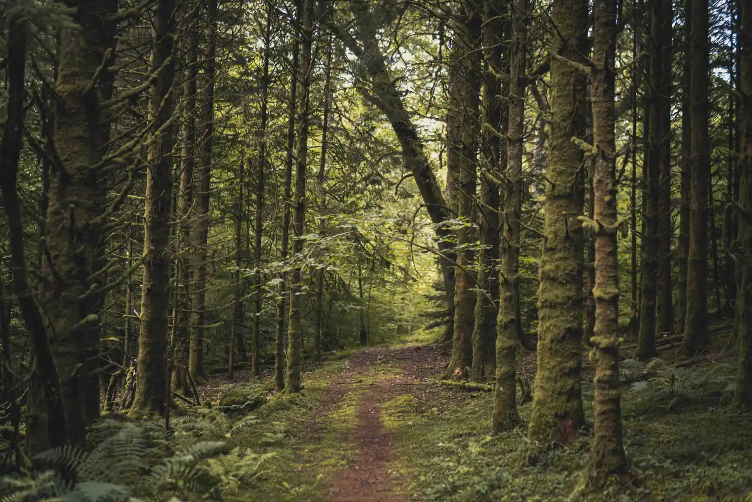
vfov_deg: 27.0
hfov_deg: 39.6
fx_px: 1045
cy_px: 251
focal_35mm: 50
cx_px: 376
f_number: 1.4
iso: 100
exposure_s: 1/125
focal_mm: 50
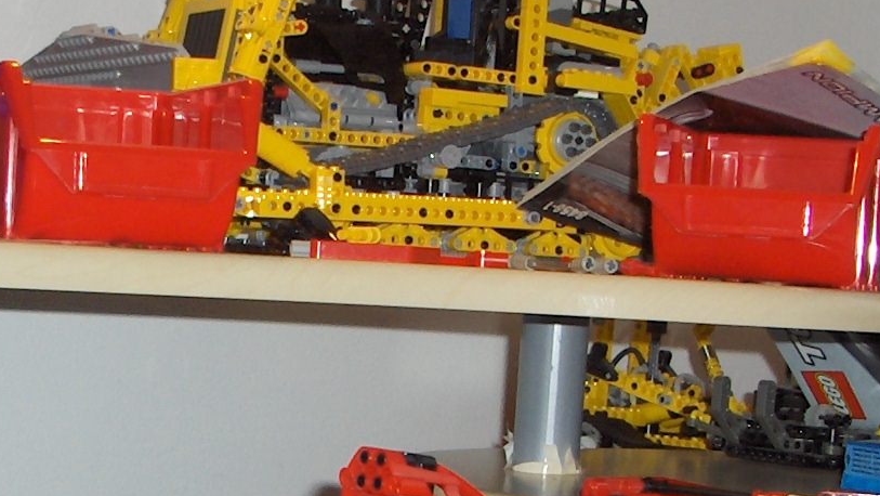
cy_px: 550
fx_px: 2521
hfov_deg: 19.6
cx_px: 175
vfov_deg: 11.1
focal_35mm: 108
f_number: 2.6
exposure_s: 1/60
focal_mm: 5.8
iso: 100
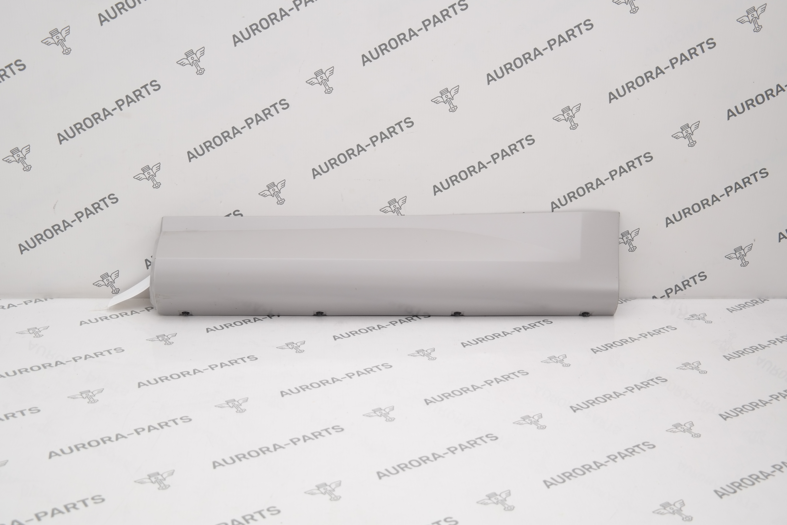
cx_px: 394
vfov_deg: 29.2
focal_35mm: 46
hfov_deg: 42.7
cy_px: 262
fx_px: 1006
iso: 100
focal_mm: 30
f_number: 4.5
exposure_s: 1/100
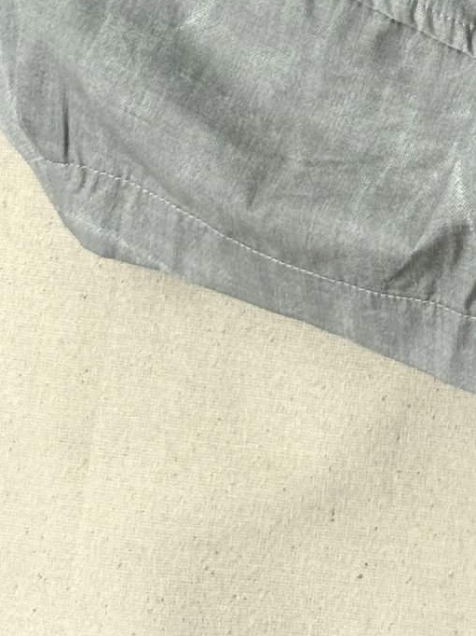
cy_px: -348
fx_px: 3100
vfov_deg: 11.2
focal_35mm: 169
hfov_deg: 8.5
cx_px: 750
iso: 64
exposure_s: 1/906
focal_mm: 6.76
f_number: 1.78
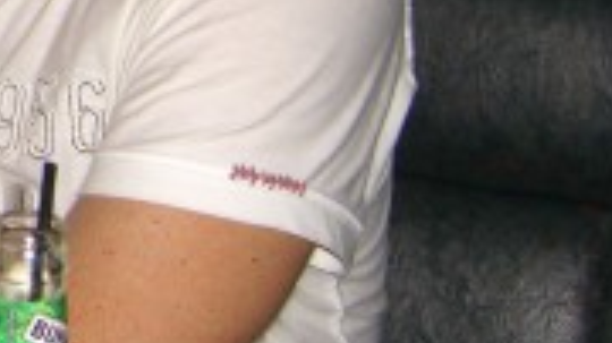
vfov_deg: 8.4
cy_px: -285
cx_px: -360
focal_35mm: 138
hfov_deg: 14.3
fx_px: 2238
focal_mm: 7.9
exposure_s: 1/60
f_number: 2.8
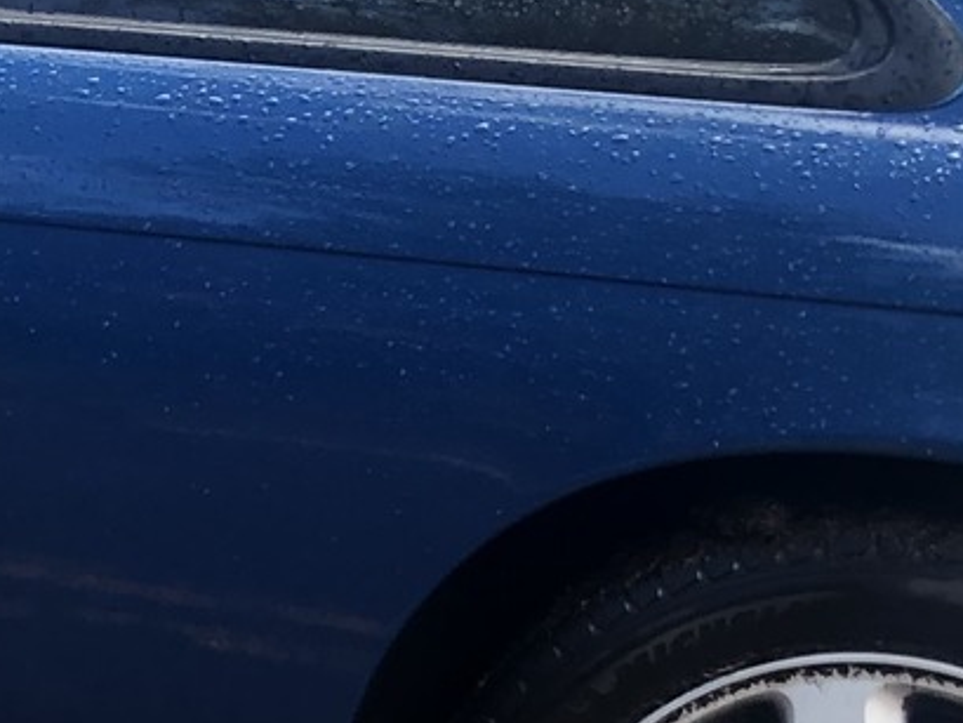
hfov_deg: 12.8
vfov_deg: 10.6
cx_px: -859
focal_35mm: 137
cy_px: 947
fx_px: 3812
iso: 32
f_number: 1.8
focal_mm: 3.99
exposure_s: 1/120
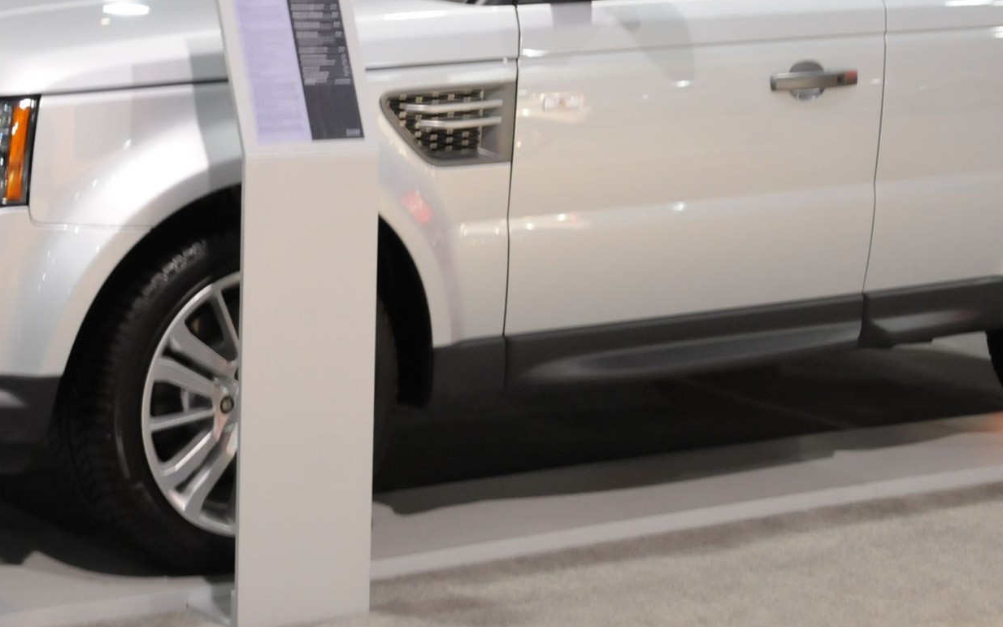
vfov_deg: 13.1
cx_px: 455
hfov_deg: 21.0
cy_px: 91
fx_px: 2706
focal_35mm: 99
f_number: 4.8
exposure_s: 1/20
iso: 800
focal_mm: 32
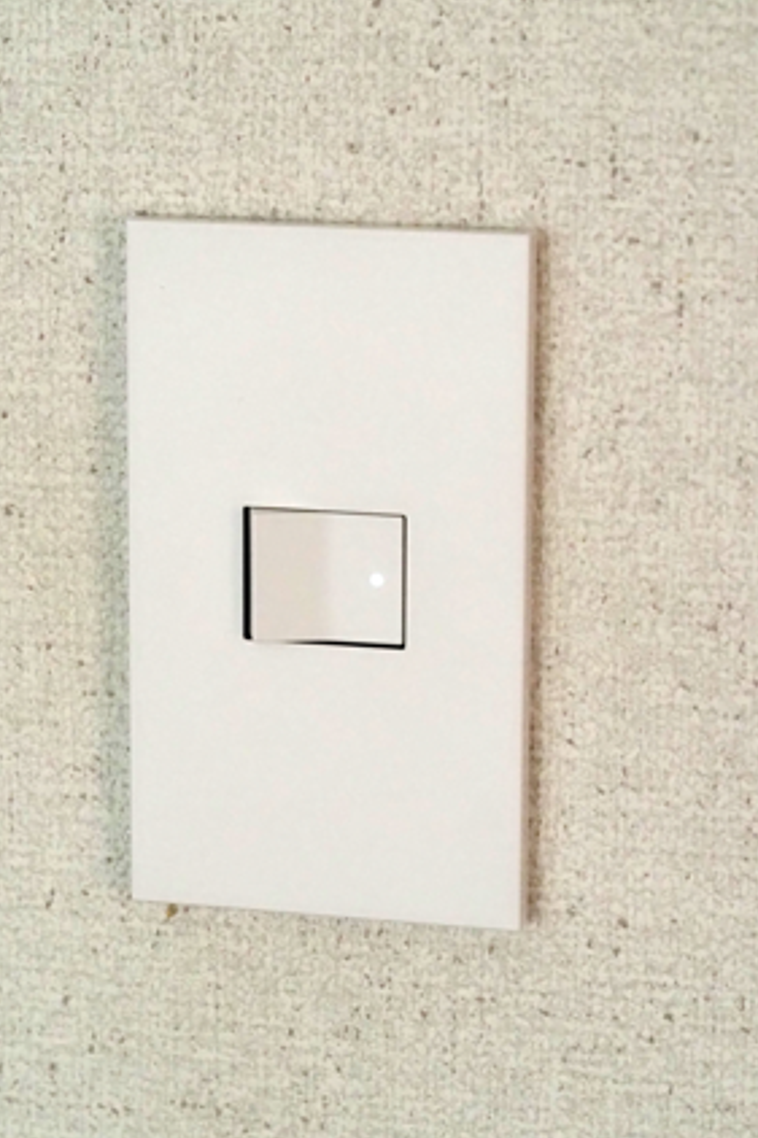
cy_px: 566
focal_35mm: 126
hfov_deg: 10.9
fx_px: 3982
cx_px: 340
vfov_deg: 16.3
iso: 4000
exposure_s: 1/125
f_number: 4
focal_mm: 60
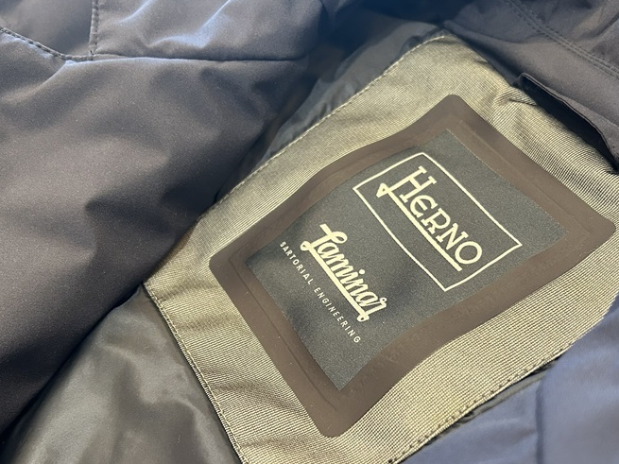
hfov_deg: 46.5
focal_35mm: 40
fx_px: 715
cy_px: 286
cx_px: 378
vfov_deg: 35.8
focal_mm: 5.7
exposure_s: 1/60
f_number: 1.5
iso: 320
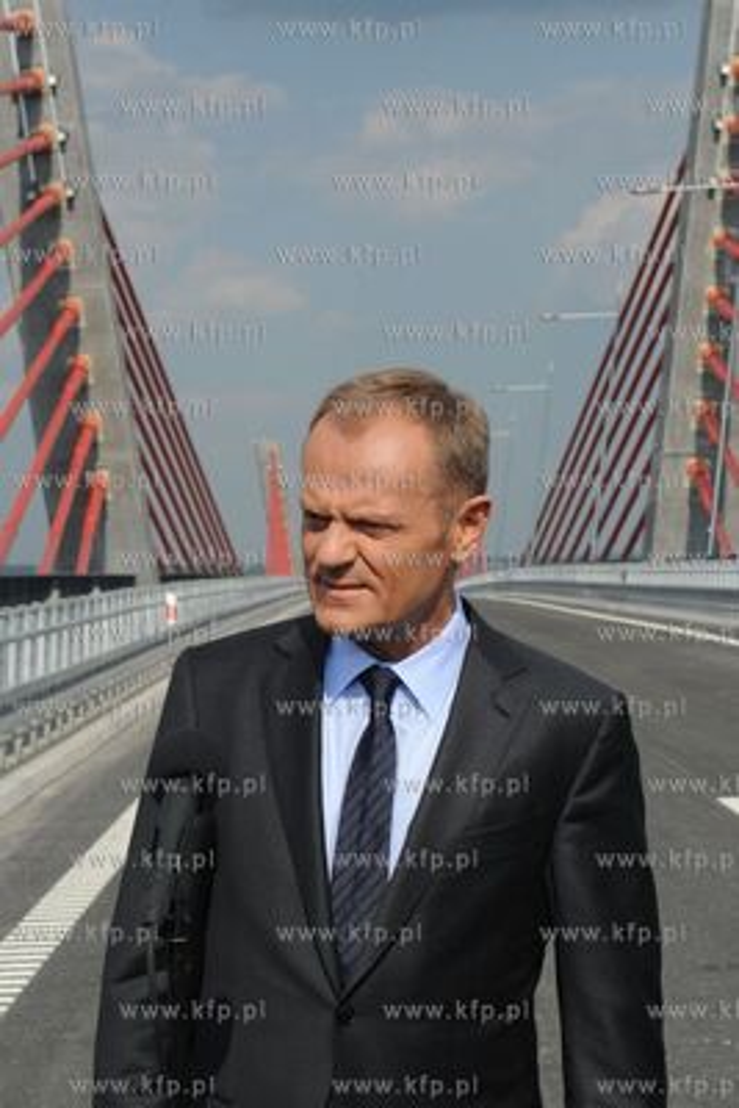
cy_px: 554
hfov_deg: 19.5
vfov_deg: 28.8
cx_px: 370
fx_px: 2153
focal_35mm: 70
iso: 500
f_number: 16
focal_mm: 70
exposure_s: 1/640
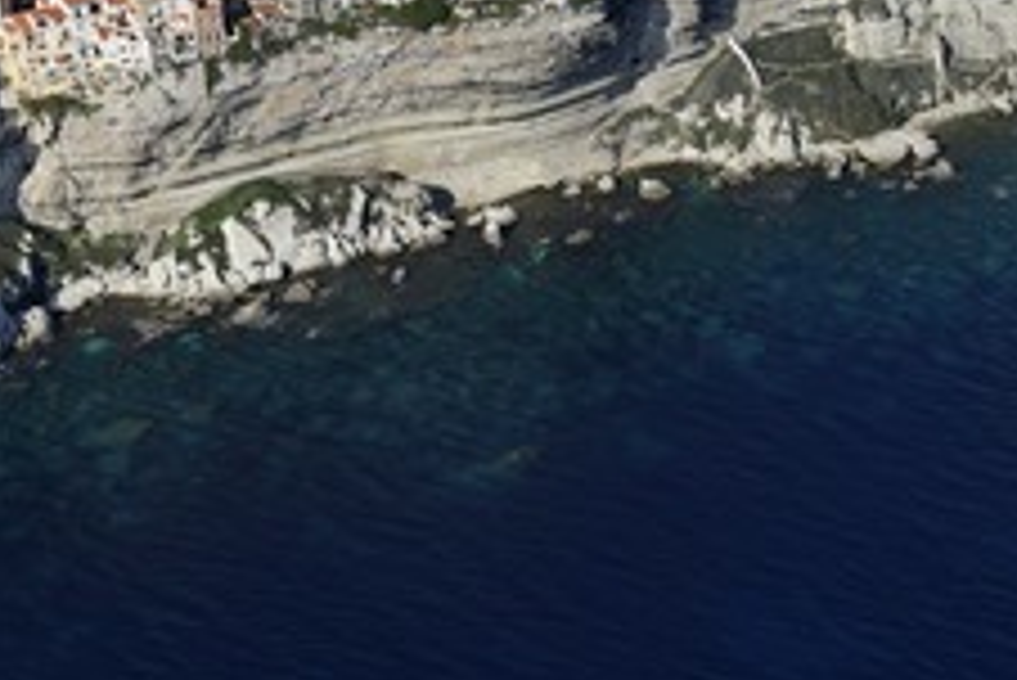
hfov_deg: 19.7
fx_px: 2883
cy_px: 140
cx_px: 846
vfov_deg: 13.4
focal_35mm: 102
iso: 320
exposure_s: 1/800
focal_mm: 55
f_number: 11
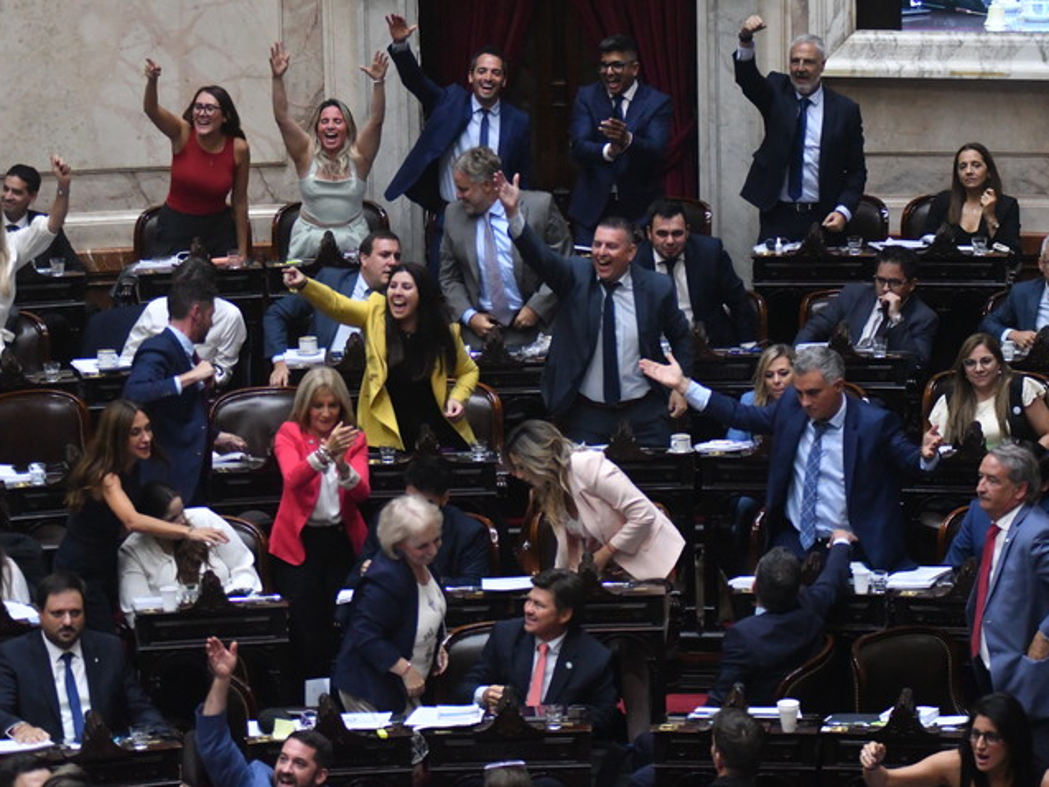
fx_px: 4546
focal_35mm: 150
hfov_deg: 13.2
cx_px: 517
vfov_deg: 9.9
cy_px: 394
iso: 6400
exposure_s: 1/1250
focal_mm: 92
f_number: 2.8
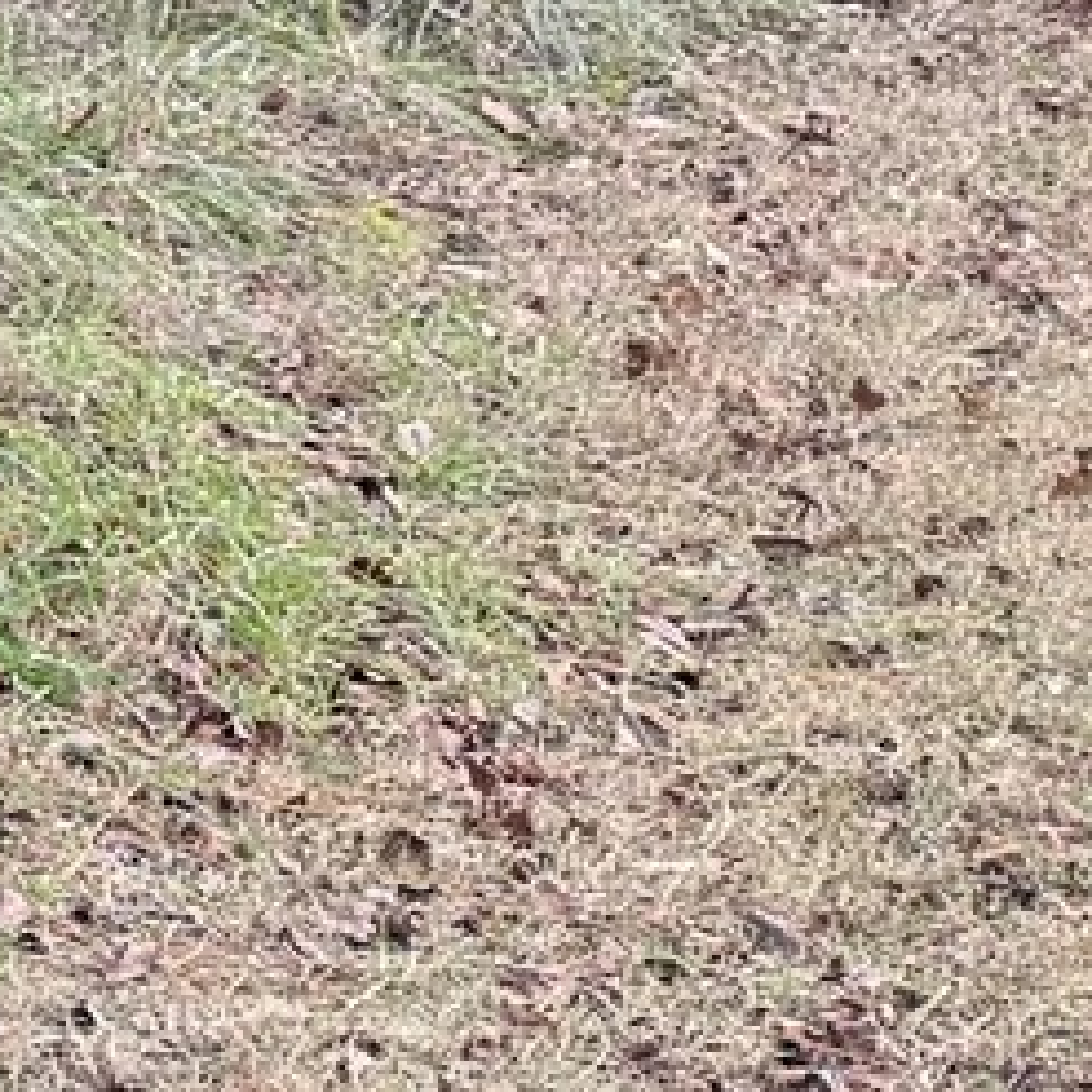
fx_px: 5889
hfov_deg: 8.0
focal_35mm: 165
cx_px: -2825
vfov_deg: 10.0
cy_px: -955
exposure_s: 1/510
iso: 100
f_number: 1.78
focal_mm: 6.76
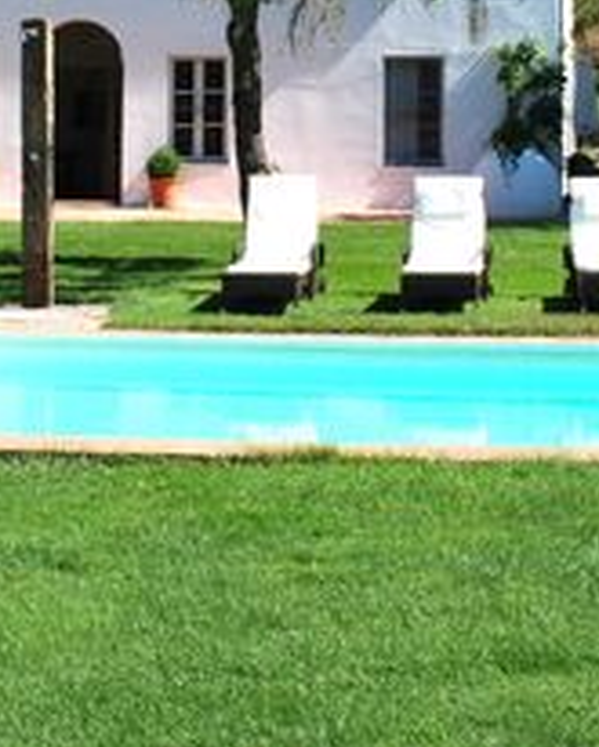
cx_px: 243
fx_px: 1639
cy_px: 22
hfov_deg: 20.7
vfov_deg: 24.7
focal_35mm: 74
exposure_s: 1/250
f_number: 8
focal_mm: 18
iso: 100
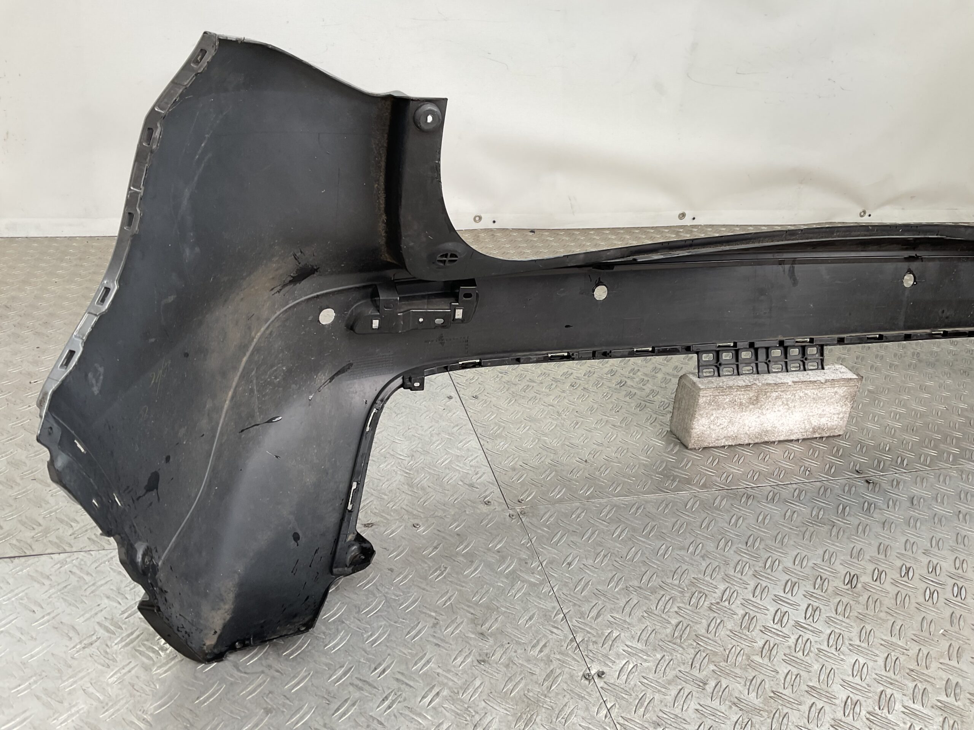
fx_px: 816
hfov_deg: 61.7
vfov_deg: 48.2
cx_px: 487
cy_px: 365
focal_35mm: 29
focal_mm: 3
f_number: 1.8
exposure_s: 1/100
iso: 20
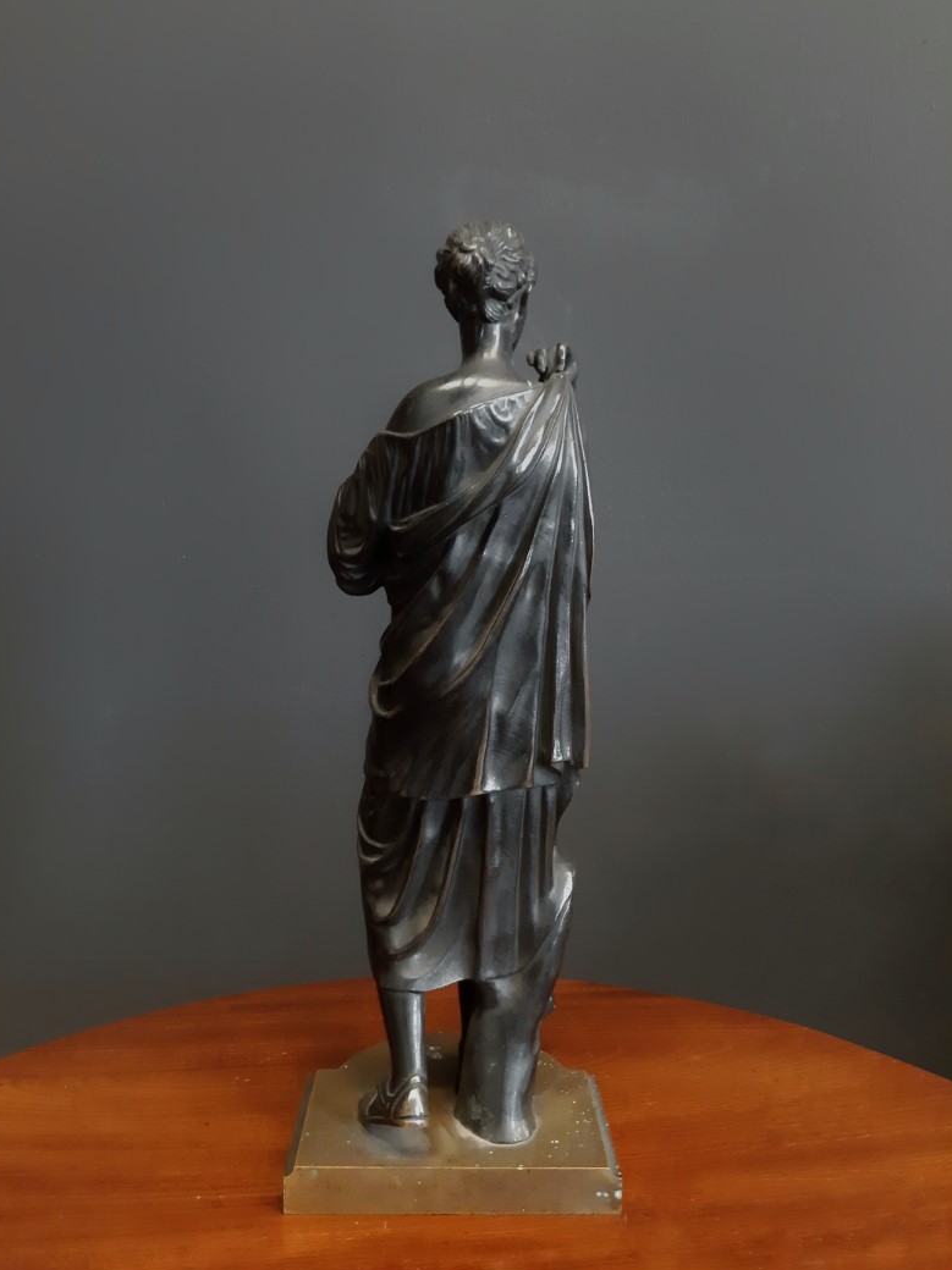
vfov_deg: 65.3
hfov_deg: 51.3
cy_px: 637
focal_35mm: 27
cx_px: 461
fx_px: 991
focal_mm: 3.93
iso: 800
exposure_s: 1/25
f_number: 1.7
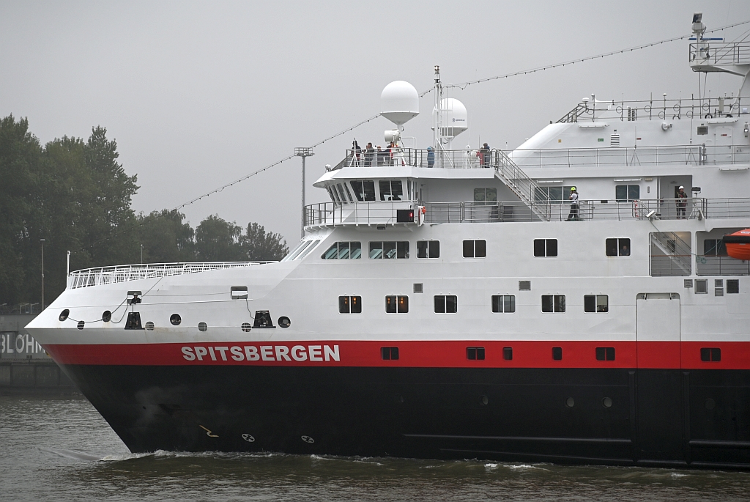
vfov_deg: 11.4
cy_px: 251
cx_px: 375
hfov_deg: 17.0
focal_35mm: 120
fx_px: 2502
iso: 320
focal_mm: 120
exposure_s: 1/500
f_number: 4
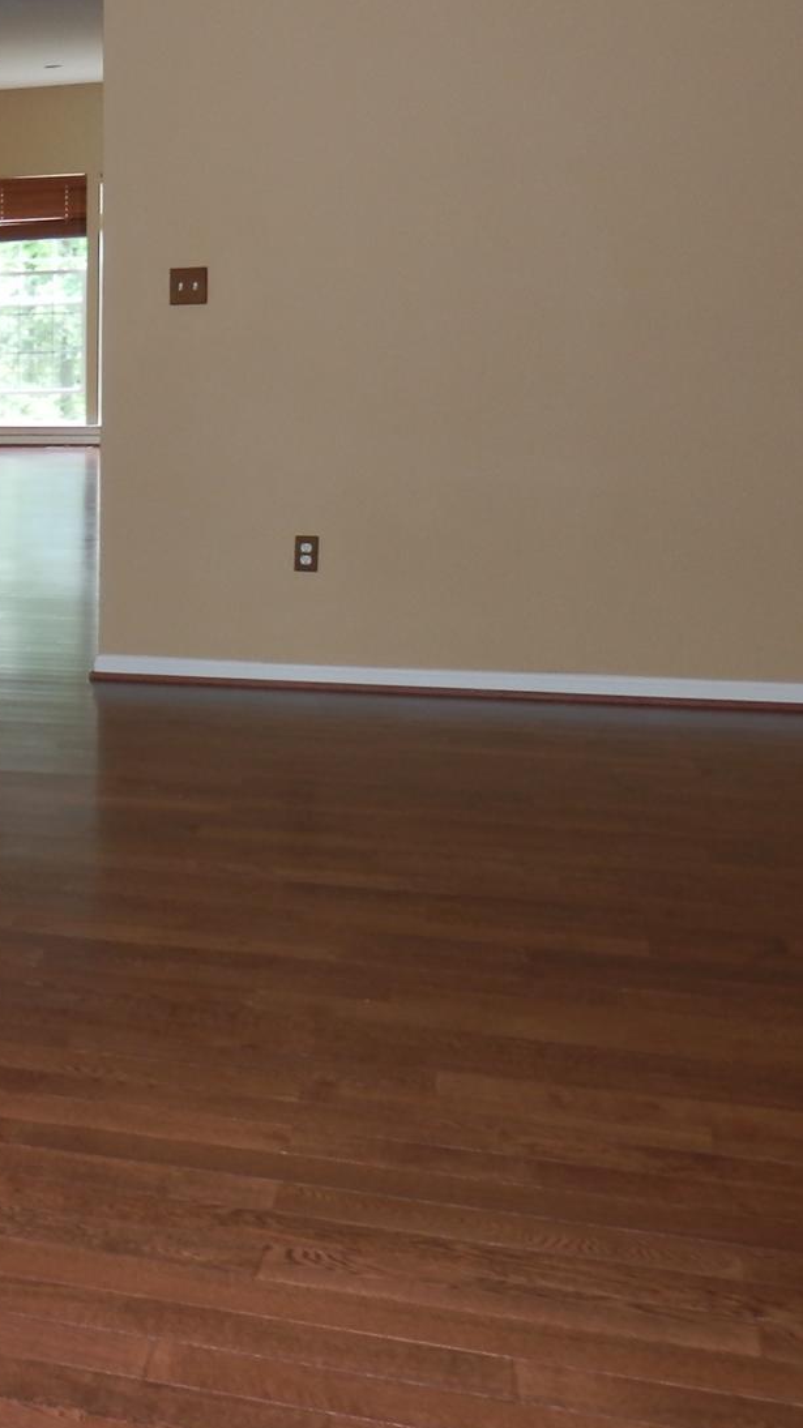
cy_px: 623
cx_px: -375
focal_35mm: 51
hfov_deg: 20.4
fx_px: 1931
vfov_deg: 40.5
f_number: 3
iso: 80
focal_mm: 4.5
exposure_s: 1/30
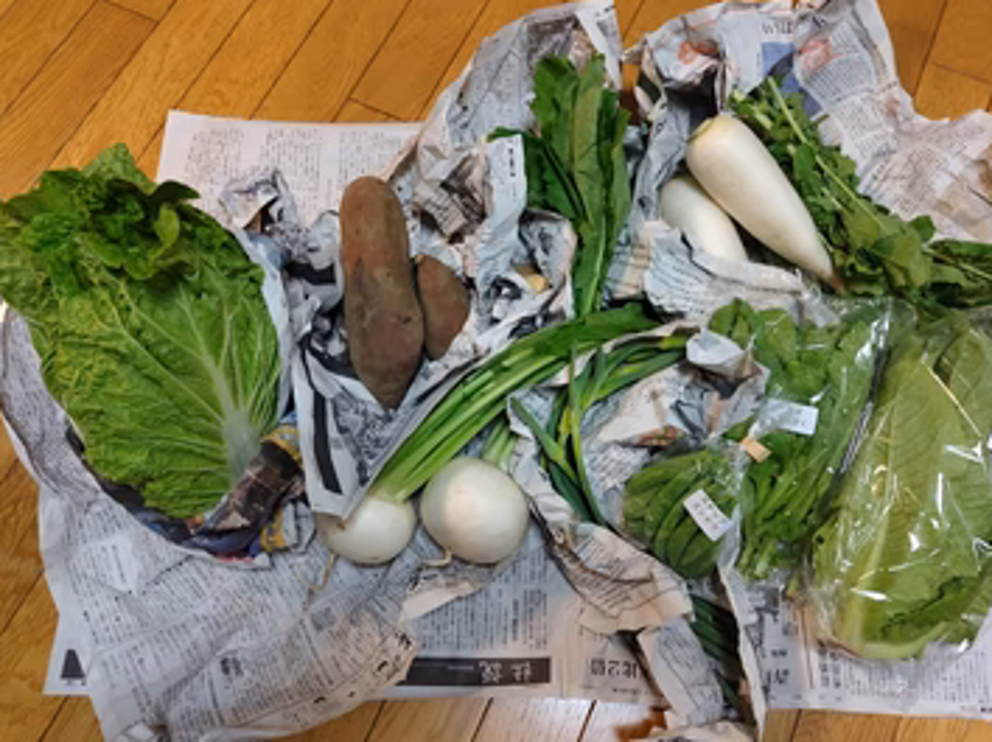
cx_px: 541
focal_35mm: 26
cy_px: 361
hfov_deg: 67.2
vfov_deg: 53.0
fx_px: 745
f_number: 1.9
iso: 572
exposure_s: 1/50
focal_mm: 5.5
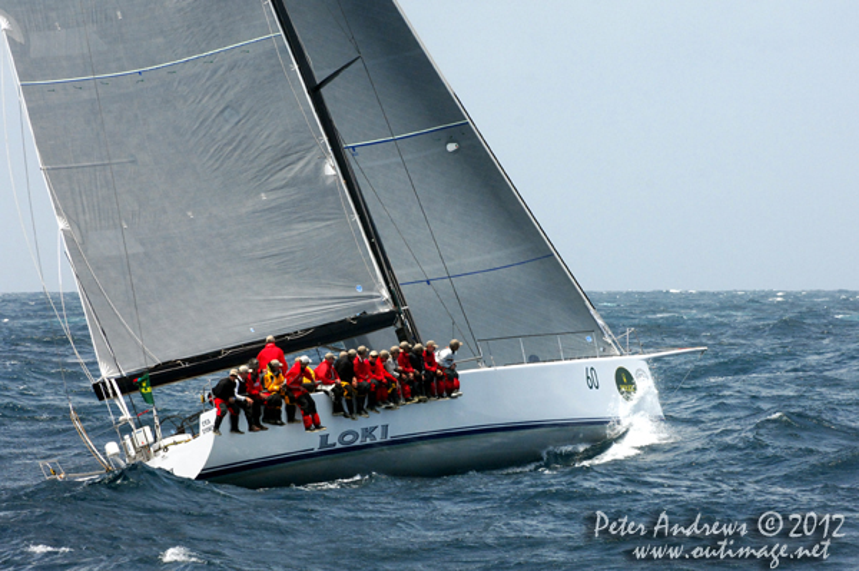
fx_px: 7152
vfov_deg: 4.6
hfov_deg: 6.9
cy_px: 286
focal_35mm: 300
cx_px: 430
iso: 400
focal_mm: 200
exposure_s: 1/1000
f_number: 6.7
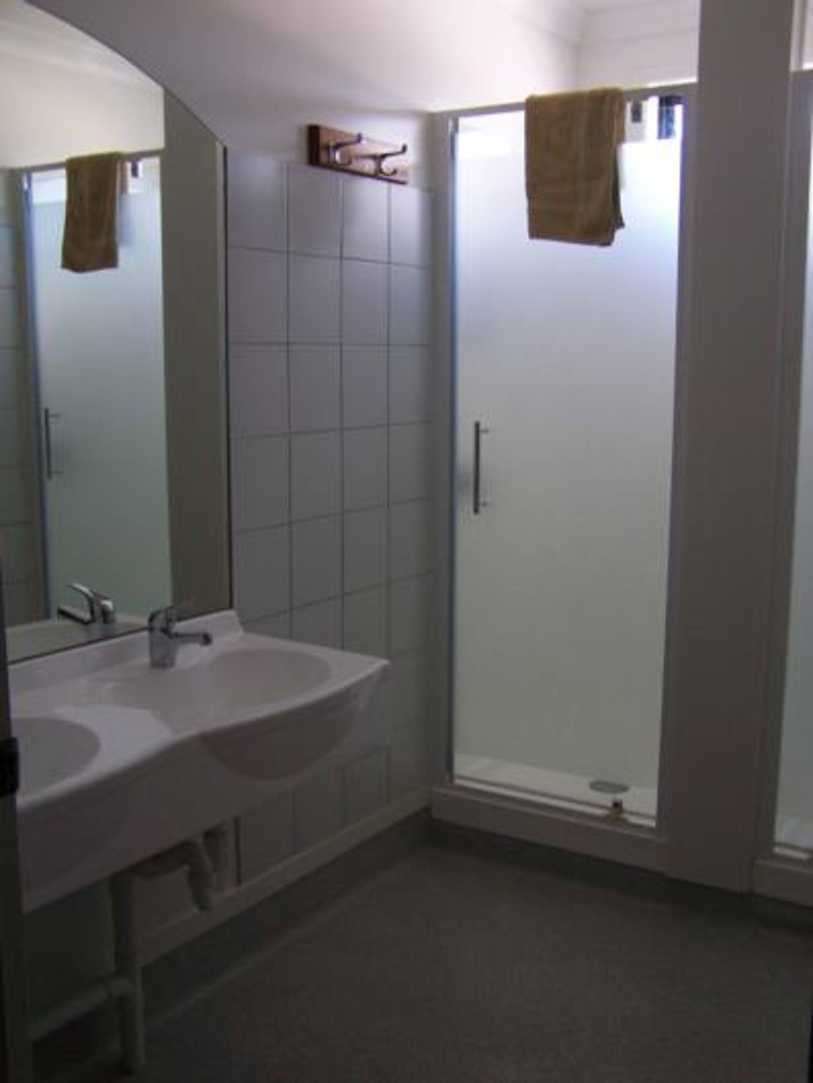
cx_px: 406
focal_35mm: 38
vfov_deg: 49.0
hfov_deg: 37.7
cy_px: 542
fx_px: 1189
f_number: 2.8
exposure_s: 1/30
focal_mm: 6.3
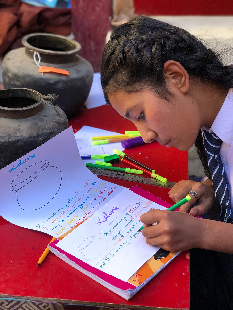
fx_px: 467
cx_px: 116
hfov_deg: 28.0
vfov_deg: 36.8
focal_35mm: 52
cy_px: 155
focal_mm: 6
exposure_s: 1/60
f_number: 2.4
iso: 32
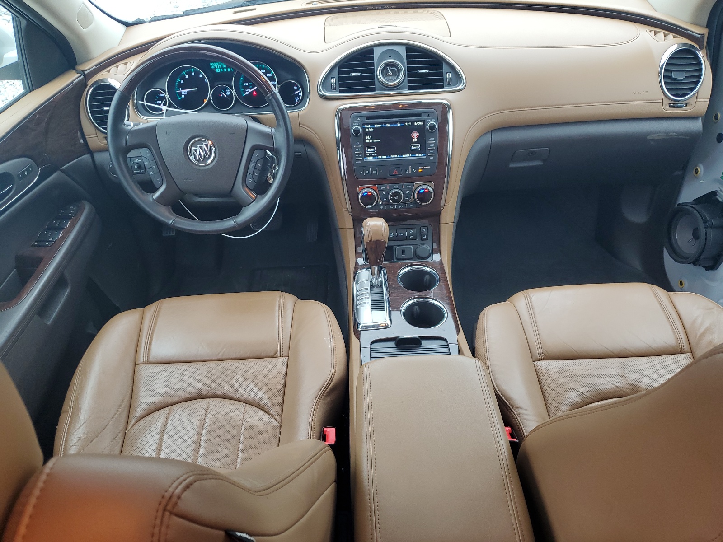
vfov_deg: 53.1
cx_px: 362
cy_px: 271
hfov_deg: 67.3
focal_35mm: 26
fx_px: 543
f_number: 1.5
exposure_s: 1/60.2
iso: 56
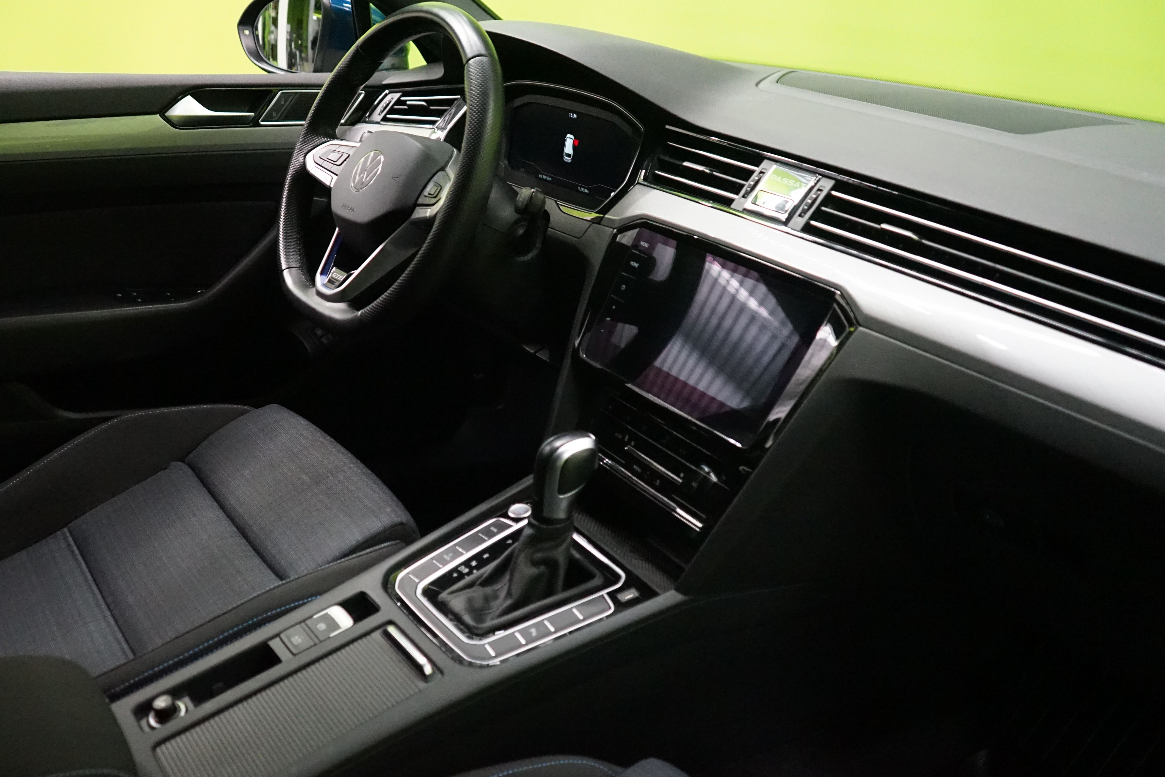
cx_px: 515
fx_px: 1068
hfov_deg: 57.1
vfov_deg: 40.0
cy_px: 399
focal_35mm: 33
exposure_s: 1/80
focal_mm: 28
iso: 6400
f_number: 3.5
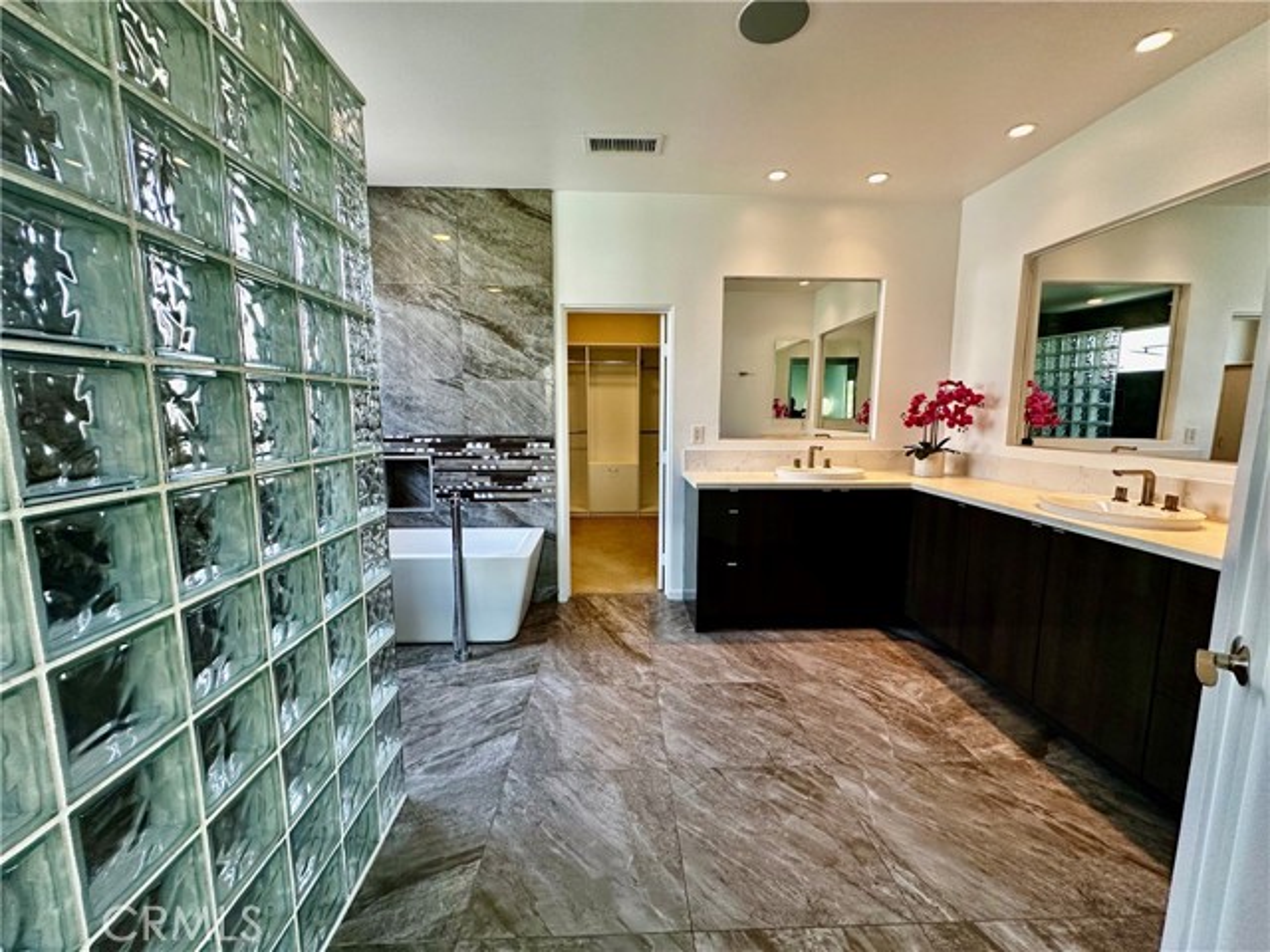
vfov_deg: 85.7
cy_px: 476
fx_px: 514
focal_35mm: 14
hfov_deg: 102.1
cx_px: 635
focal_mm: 2.22
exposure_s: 1/120
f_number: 2.2
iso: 200
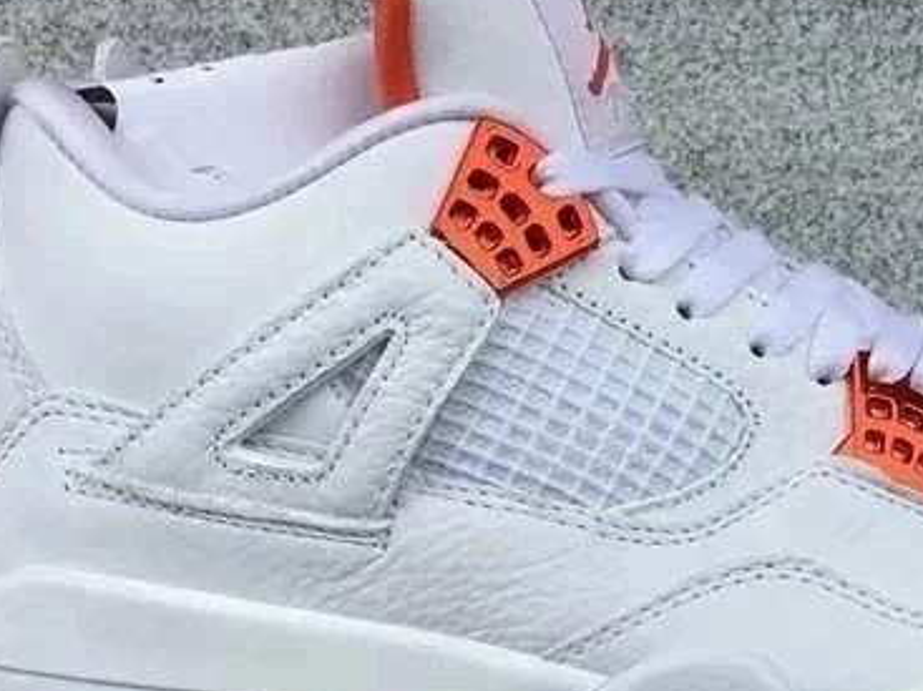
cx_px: 634
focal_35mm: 76
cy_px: 612
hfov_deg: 25.5
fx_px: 2026
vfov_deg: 19.1
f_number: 2.4
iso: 25
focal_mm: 3.3
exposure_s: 1/294
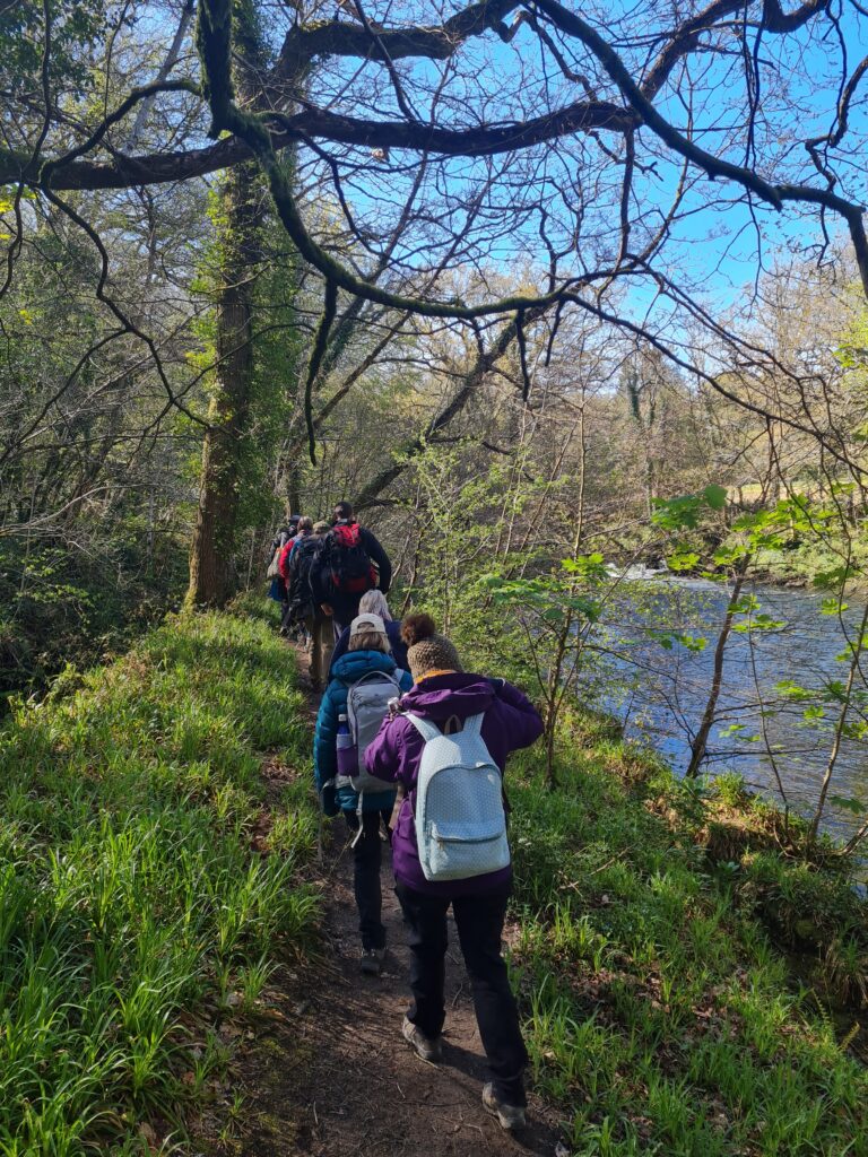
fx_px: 869
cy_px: 578
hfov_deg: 53.1
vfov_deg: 67.3
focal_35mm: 26
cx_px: 434
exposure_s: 1/482
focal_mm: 5.4
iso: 50
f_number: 1.8
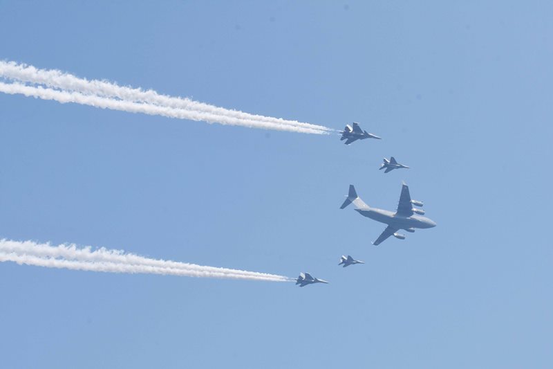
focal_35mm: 45
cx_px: 276
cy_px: 184
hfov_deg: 43.6
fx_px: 691
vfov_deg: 29.9
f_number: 14
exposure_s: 1/800
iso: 400
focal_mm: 30
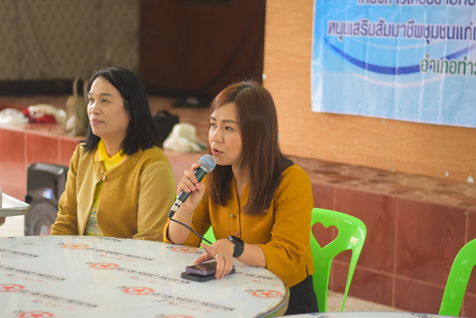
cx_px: 238
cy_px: 159
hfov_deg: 27.0
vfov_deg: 18.2
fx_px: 992
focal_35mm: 75
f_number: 1.8
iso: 800
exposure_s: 1/250
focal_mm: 50
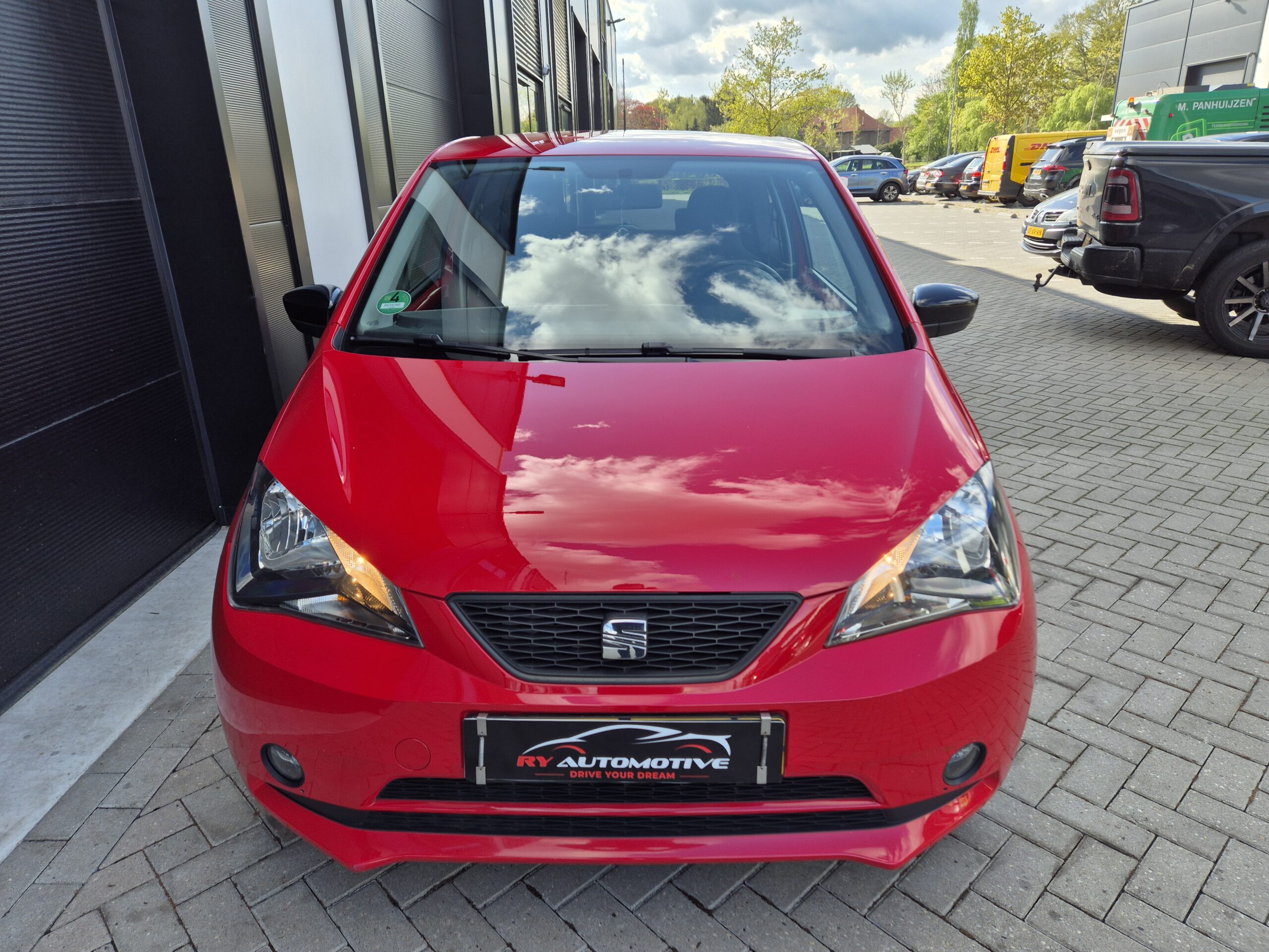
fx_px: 843
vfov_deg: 58.9
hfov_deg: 73.9
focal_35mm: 23
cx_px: 634
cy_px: 476
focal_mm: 5.4
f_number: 1.8
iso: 25
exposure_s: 1/786
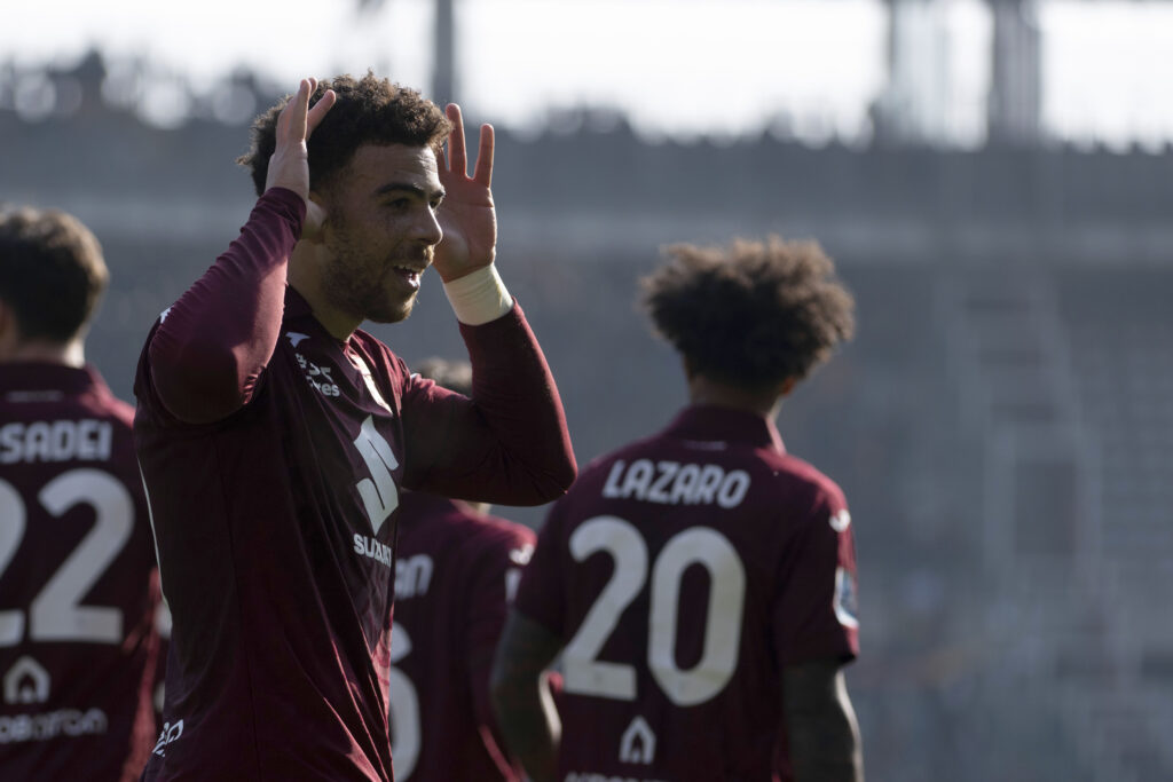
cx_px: 586
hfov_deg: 10.3
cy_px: 391
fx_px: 6517
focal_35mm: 200
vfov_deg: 6.9
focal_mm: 200
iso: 250
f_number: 4
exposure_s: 1/1250
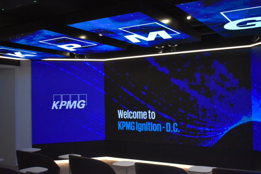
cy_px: 87
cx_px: 130
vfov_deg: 33.0
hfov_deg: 47.9
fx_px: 294
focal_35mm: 40
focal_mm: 27
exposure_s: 1/500
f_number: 4
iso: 2800
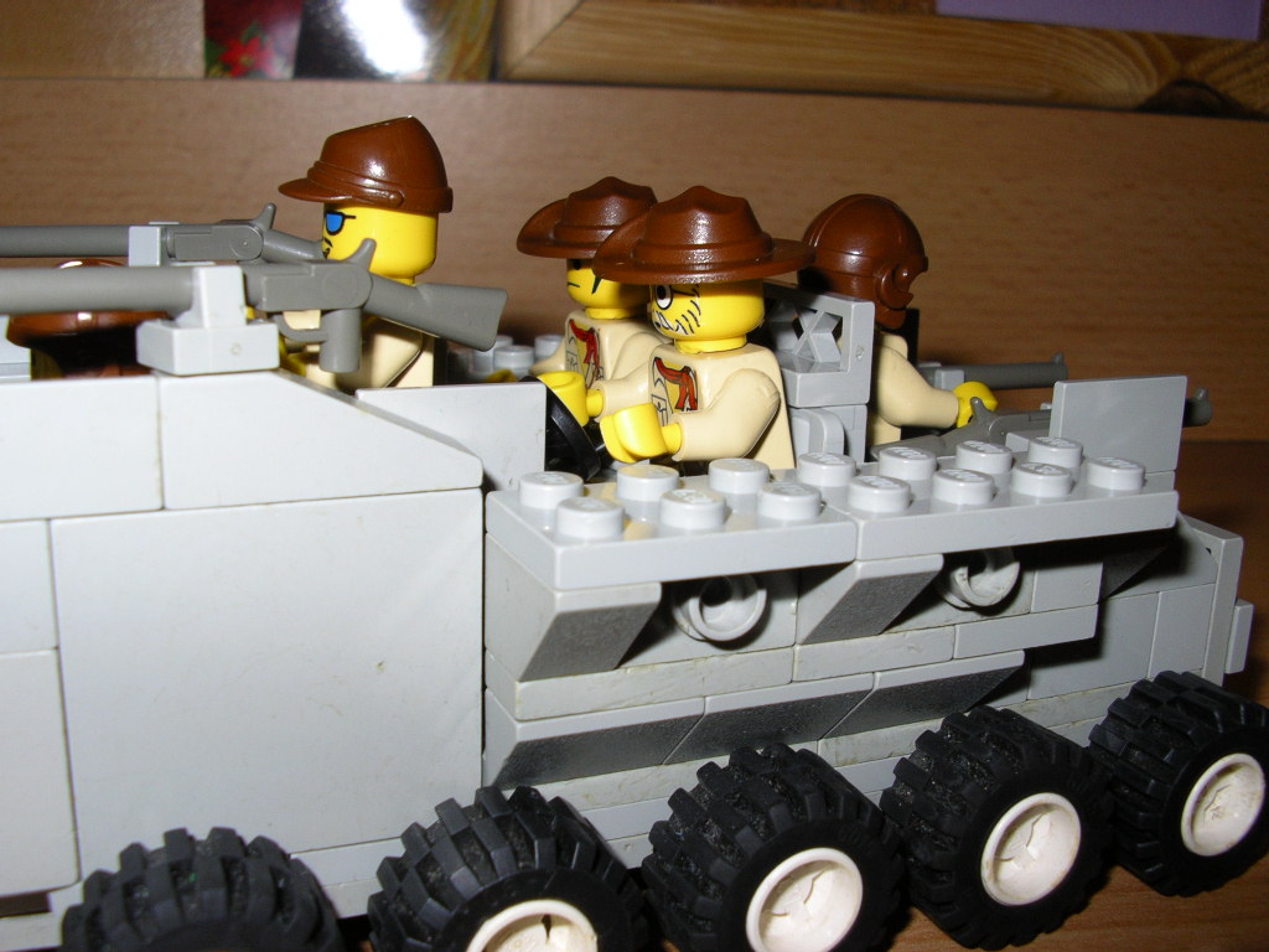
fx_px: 1393
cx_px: 634
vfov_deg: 37.7
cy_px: 476
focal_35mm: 38
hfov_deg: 49.0
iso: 50
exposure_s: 1/60
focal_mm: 5.8
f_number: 4.1
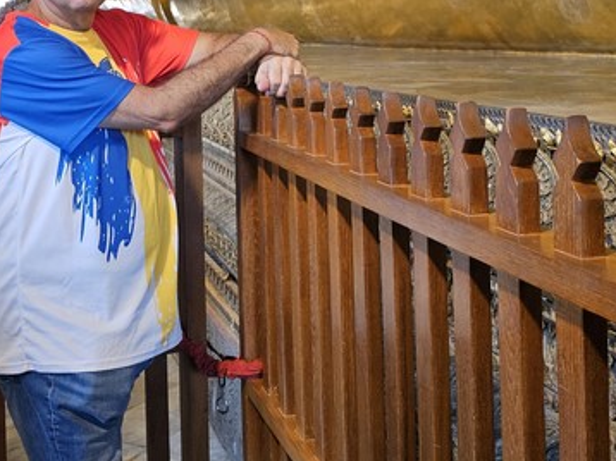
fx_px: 1067
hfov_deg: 32.1
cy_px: 48
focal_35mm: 60
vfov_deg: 23.7
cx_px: 242
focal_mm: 6.3
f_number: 1.7
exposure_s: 1/100
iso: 80
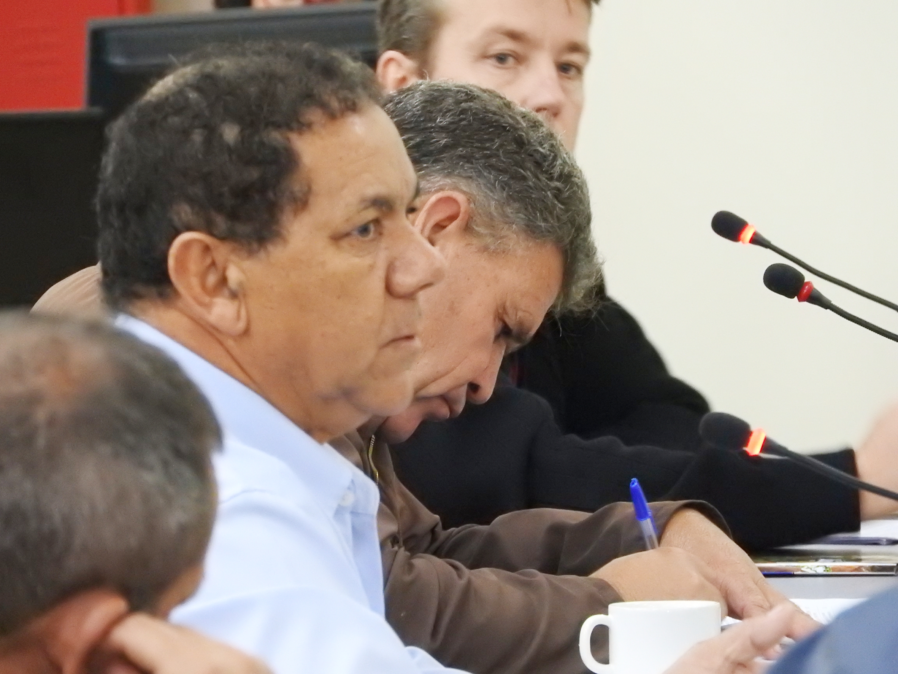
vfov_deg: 2.7
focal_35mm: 550
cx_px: 449
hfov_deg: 3.6
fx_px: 14269
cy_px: 337
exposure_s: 1/15
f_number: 5.6
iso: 1600
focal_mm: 98.5
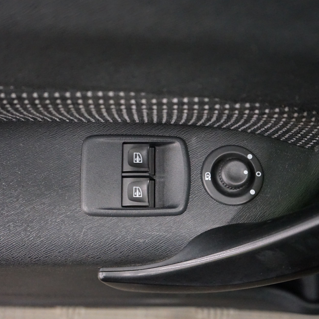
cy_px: 159
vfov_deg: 31.1
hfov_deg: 31.1
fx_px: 573
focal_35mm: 55
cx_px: 162
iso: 6400
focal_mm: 43
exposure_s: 1/30
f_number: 4.5
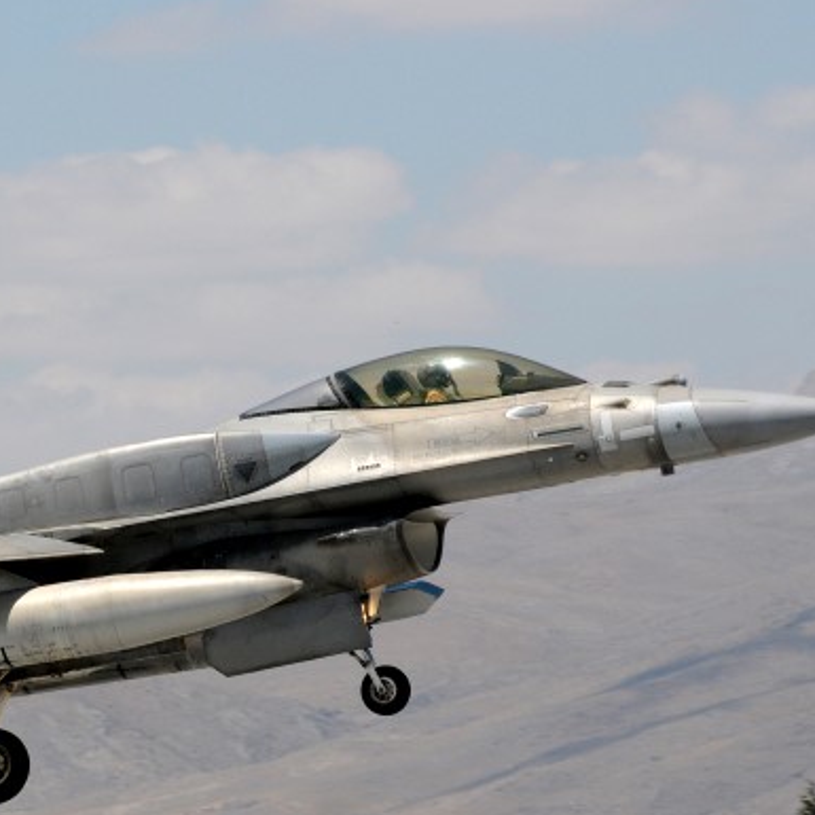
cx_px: 78
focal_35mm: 384
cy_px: 511
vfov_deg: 4.6
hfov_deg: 4.6
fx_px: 10225
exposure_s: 1/2000
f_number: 9
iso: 400
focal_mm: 145
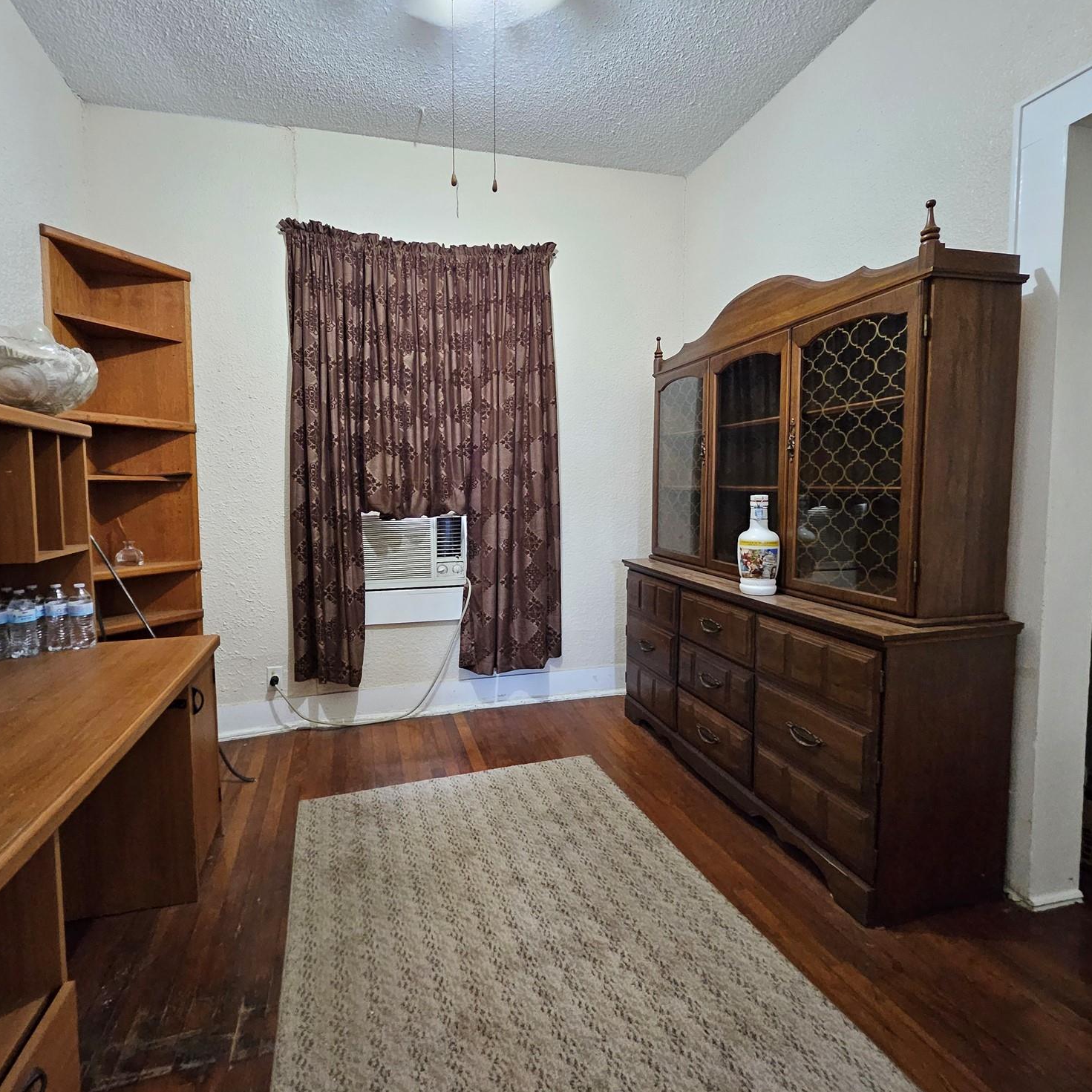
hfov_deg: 87.3
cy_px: 527
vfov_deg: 87.4
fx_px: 571
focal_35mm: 16
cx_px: 506
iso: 500
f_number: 2.2
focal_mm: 1.74
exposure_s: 1/30
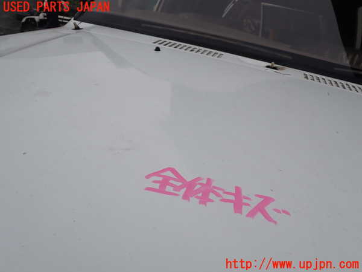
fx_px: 314
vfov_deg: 46.8
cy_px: 136
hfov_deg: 60.0
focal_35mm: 30
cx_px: 181
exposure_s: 1/1000
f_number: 3.2
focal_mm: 5.4
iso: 100
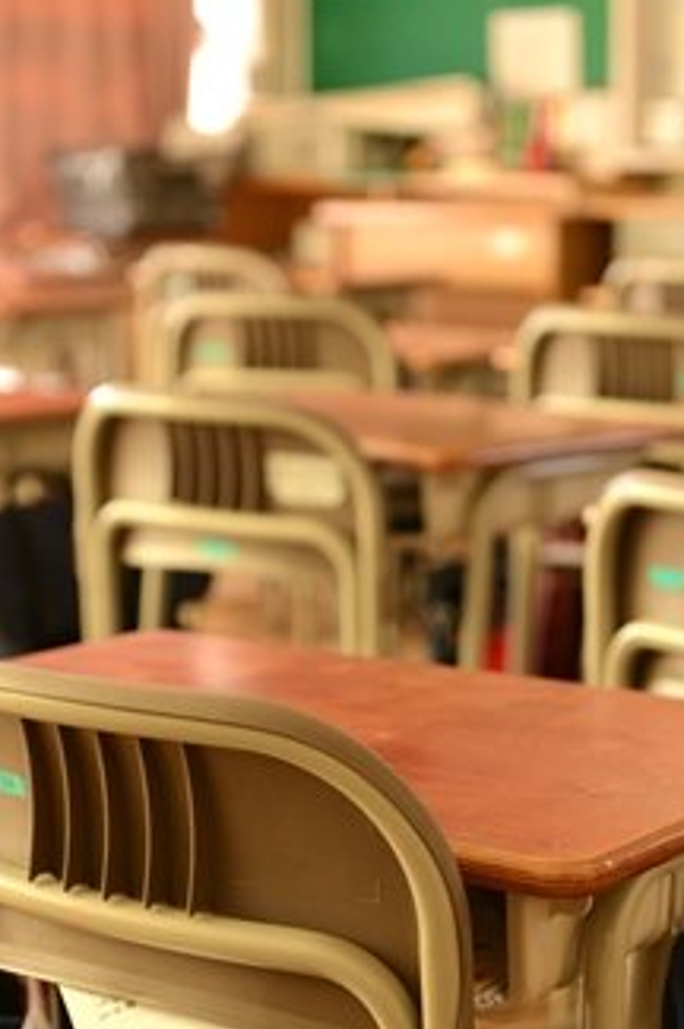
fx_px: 2770
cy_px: 678
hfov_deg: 14.1
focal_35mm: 97
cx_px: 361
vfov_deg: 21.0
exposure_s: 1/125
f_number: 4
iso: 1000
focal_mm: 70
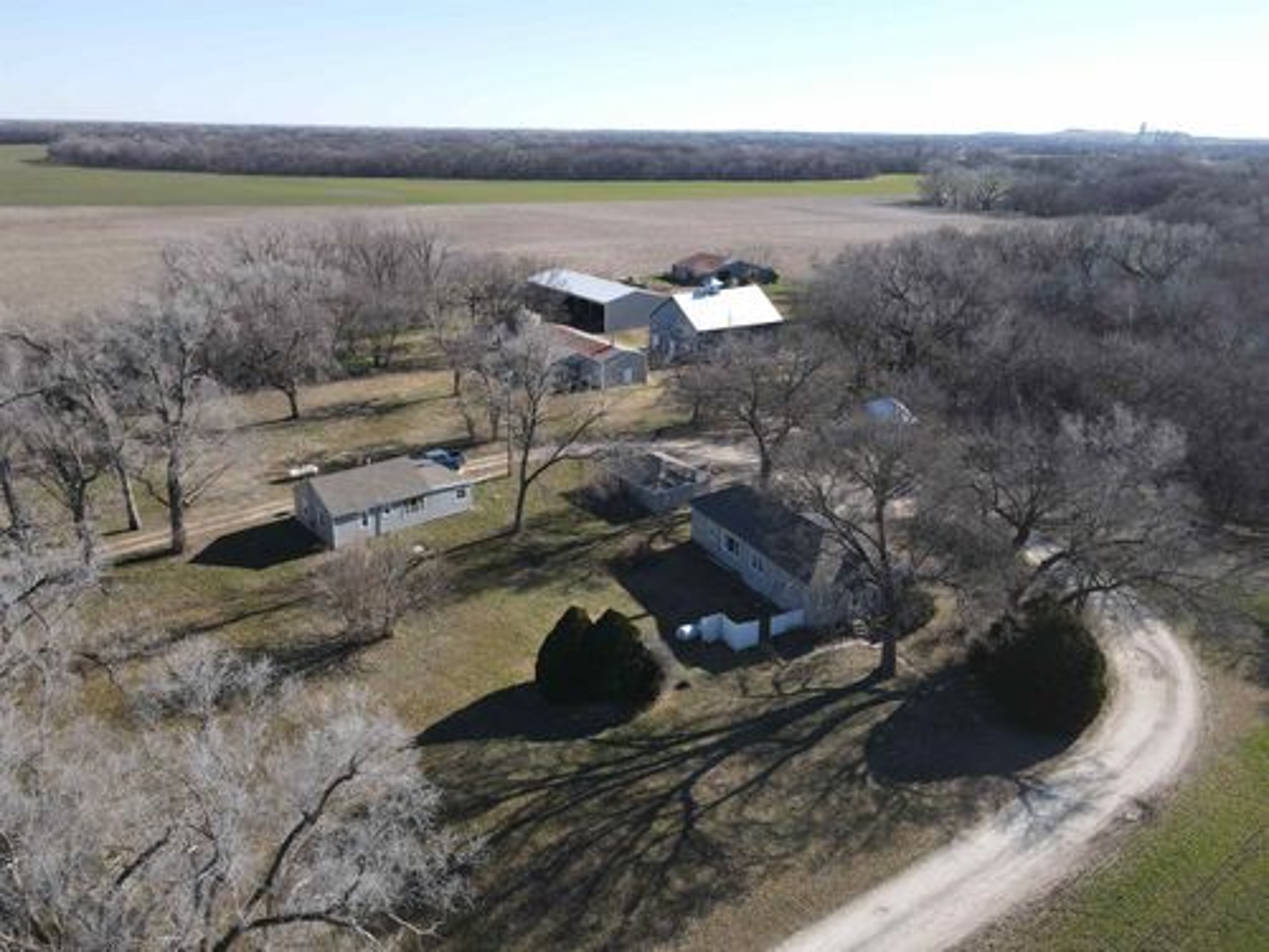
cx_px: 634
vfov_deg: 56.8
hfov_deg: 71.6
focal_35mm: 24
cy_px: 476
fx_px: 880
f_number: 2.8
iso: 100
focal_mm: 4.5
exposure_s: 1/400
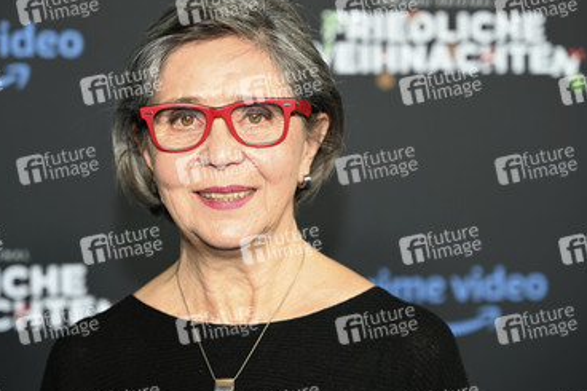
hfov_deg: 22.1
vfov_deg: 14.8
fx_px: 1499
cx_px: 238
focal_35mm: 92
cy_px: 206
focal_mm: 75
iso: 400
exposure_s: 1/125
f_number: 2.8
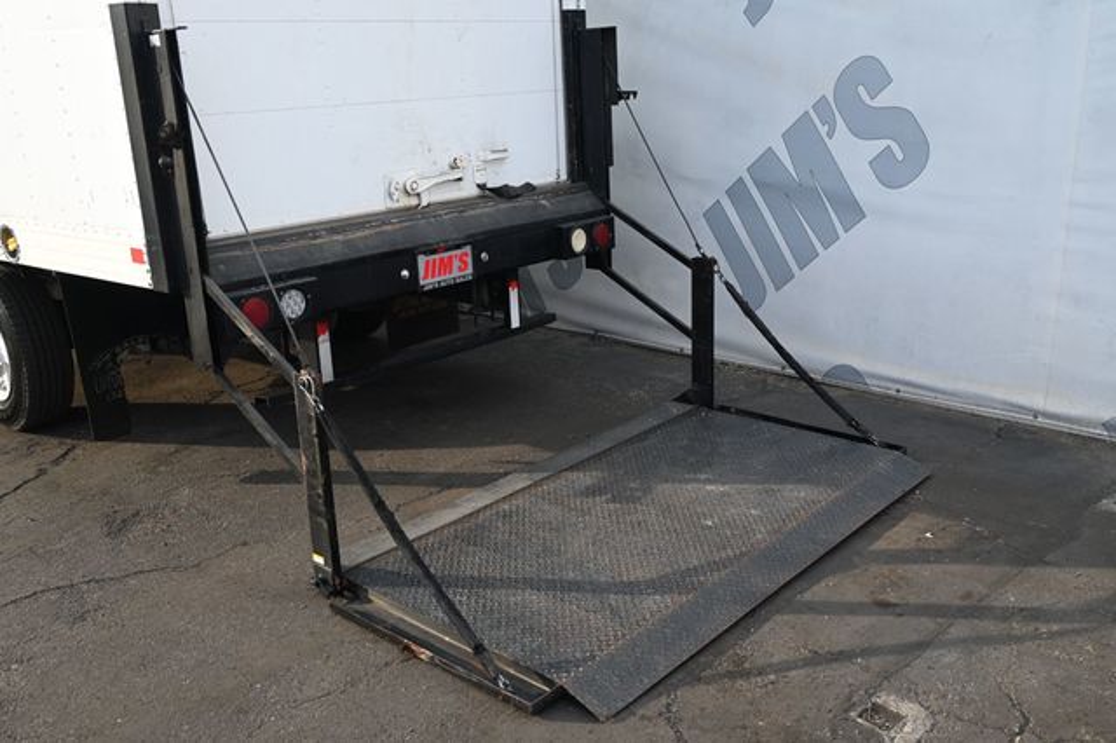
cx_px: 558
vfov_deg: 39.9
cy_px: 372
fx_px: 1022
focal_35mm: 33
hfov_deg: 57.2
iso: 200
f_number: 4.5
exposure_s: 1/250
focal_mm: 22
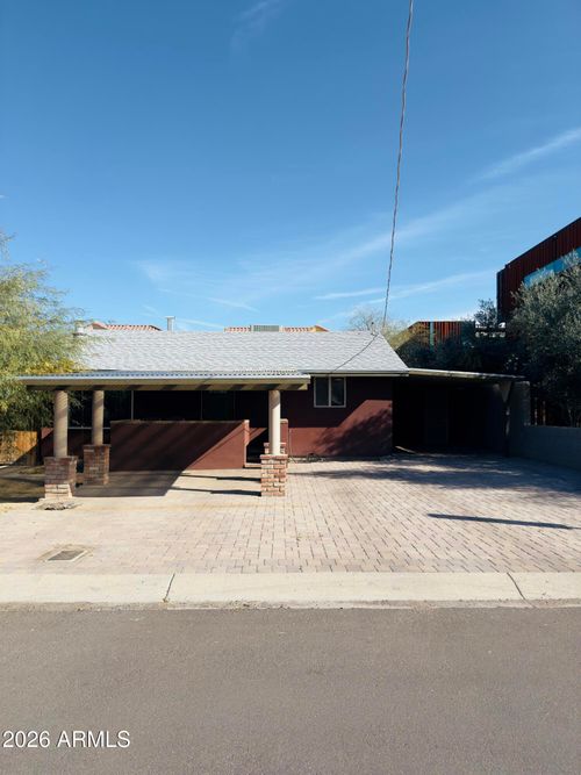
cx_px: 290
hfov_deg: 56.8
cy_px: 388
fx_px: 537
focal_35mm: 24
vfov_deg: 71.6
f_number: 1.78
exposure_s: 1/6024
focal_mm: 6.76
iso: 100
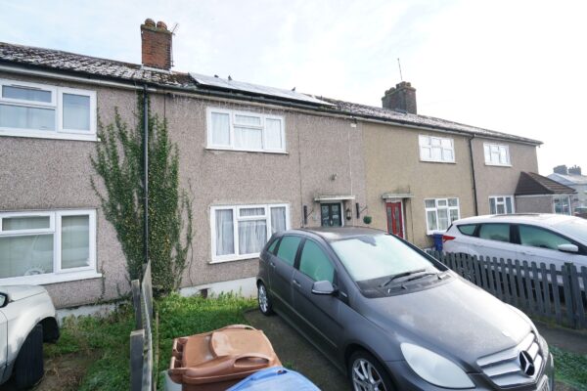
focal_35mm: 16
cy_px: 196
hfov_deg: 96.7
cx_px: 294
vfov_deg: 73.7
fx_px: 261
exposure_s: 1/640
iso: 500
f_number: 4.5
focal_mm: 16
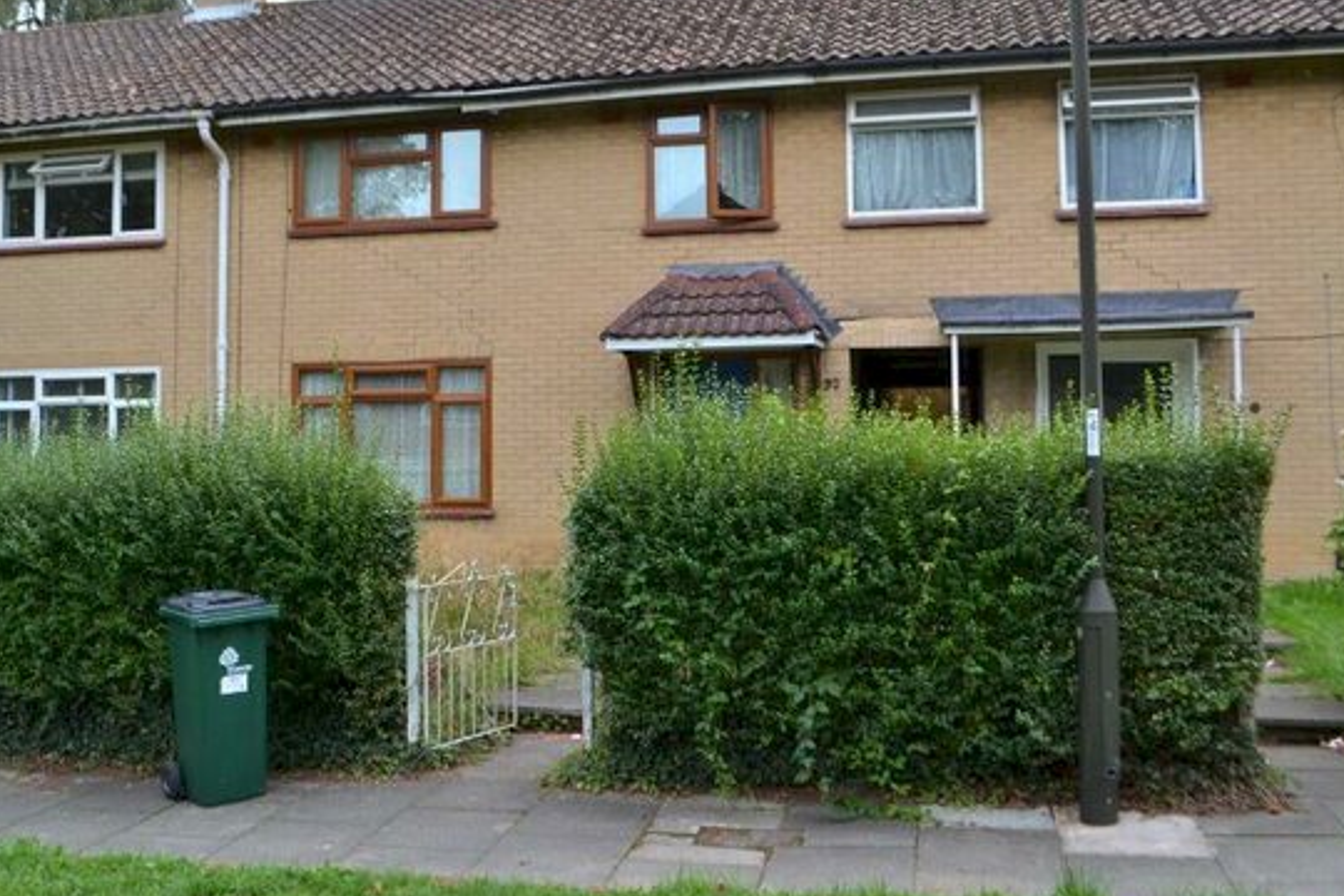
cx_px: 572
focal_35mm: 35
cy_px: 352
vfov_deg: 37.7
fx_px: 1307
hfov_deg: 54.2
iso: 100
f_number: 5.6
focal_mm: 18
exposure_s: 1/125
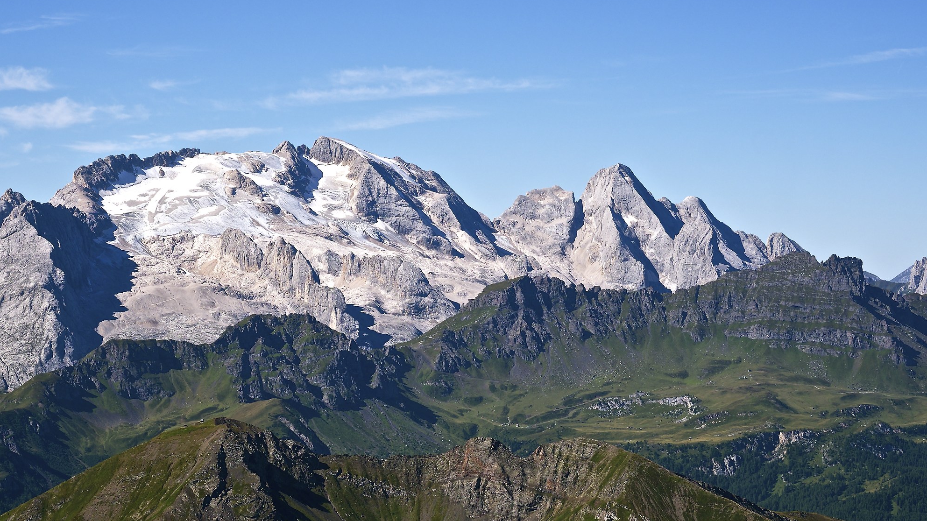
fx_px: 2802
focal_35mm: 114
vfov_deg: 10.6
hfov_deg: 18.8
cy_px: 240
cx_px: 373
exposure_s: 1/500
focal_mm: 60
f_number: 8
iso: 200
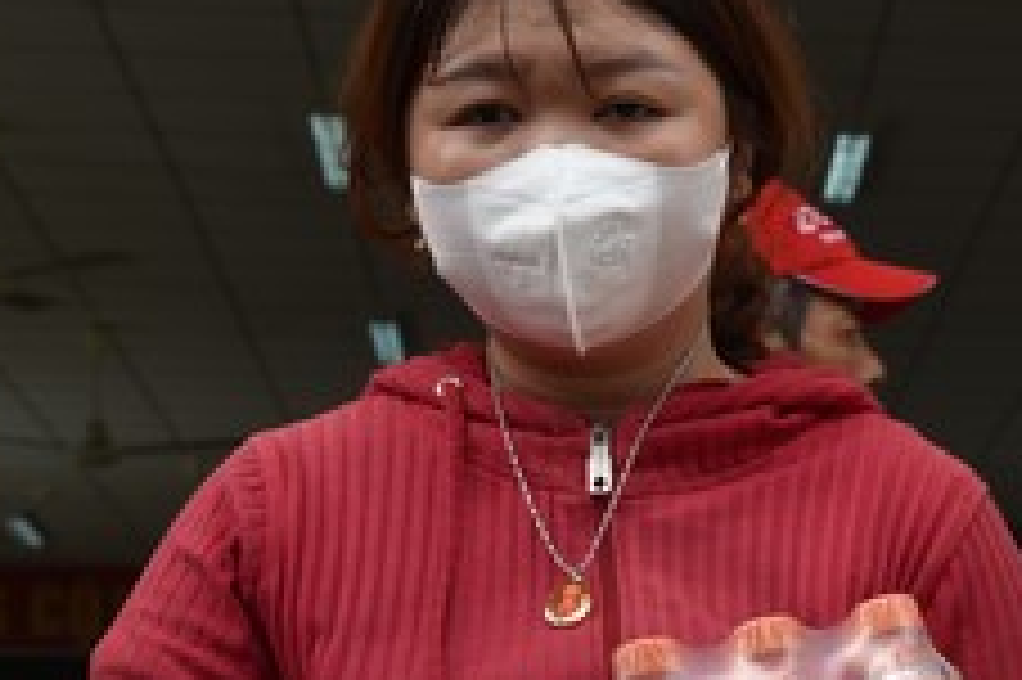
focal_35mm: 149
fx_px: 4227
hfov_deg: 13.4
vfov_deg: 9.2
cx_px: 1261
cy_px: 495
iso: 400
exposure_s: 1/250
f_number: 8
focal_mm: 52
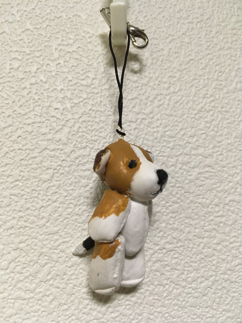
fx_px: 270
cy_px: 162
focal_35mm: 29
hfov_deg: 48.2
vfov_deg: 61.7
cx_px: 121
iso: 200
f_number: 2.2
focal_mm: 4.15
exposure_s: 1/33
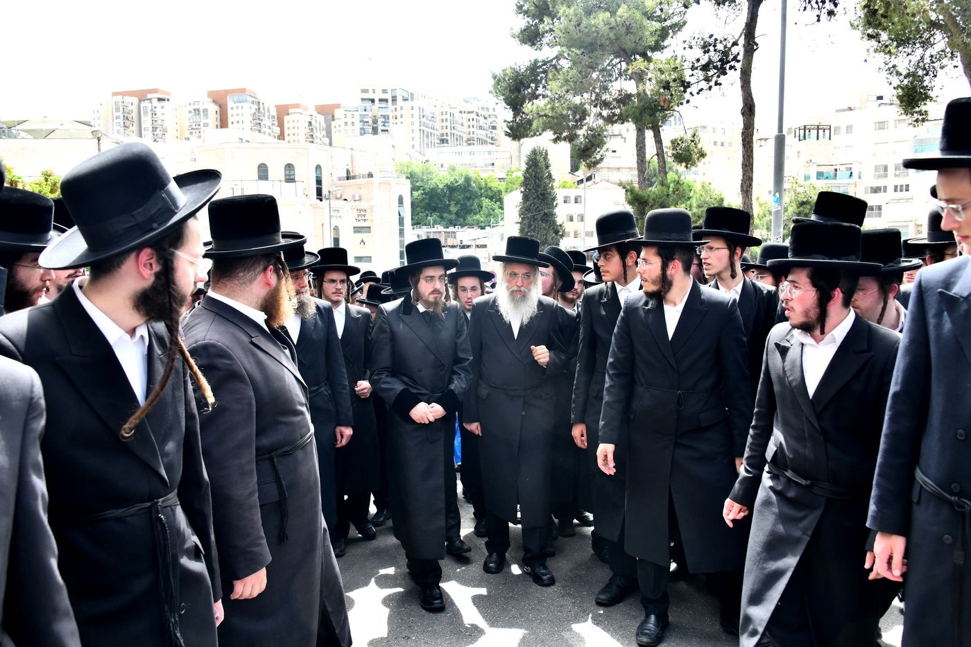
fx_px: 755
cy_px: 324
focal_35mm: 28
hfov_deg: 65.5
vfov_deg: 46.4
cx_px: 486
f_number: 5.6
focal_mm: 28
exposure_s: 1/320
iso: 400
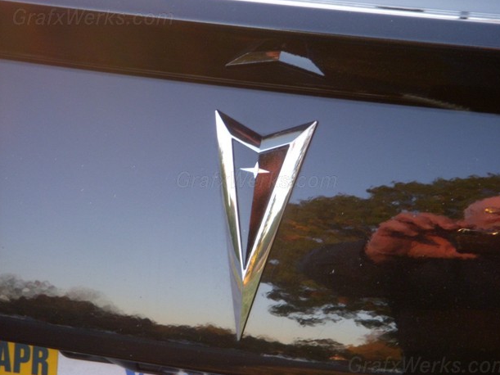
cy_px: 190
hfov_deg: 18.0
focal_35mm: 109
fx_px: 1574
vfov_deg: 13.6
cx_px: 260
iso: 200
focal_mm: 17.3
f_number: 4.1
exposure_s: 1/25
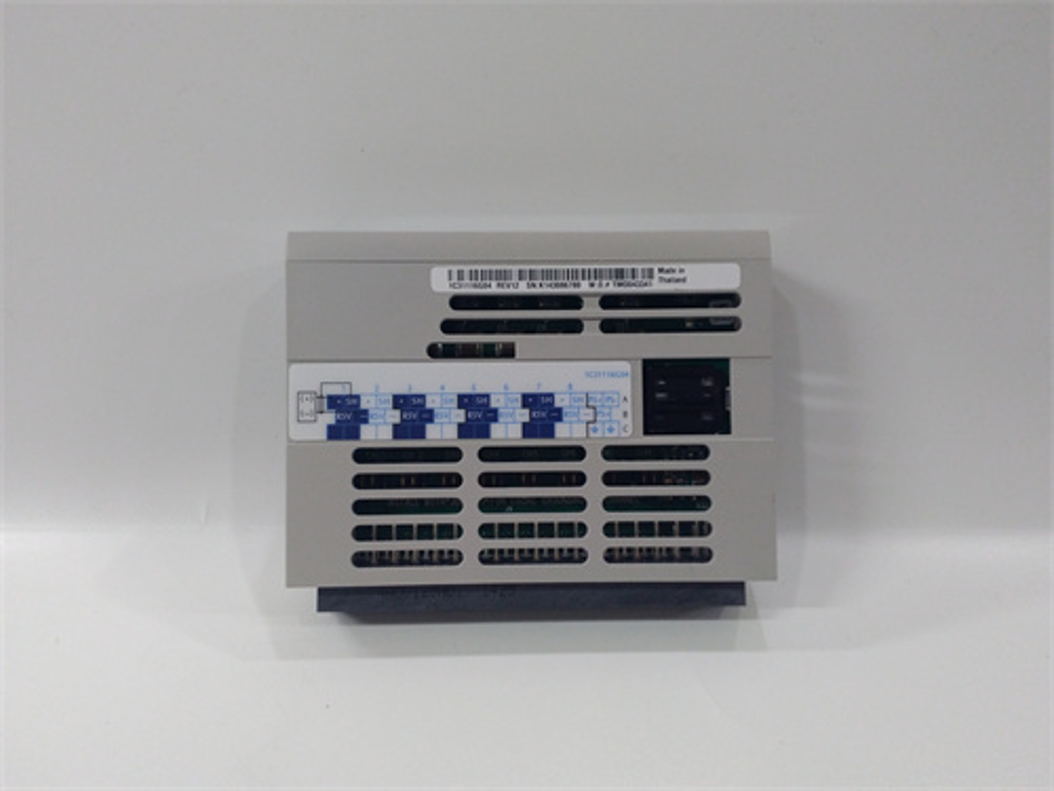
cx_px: 527
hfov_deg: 65.3
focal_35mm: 27
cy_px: 396
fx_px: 822
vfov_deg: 51.4
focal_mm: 3.79
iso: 253
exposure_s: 1/33
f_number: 2
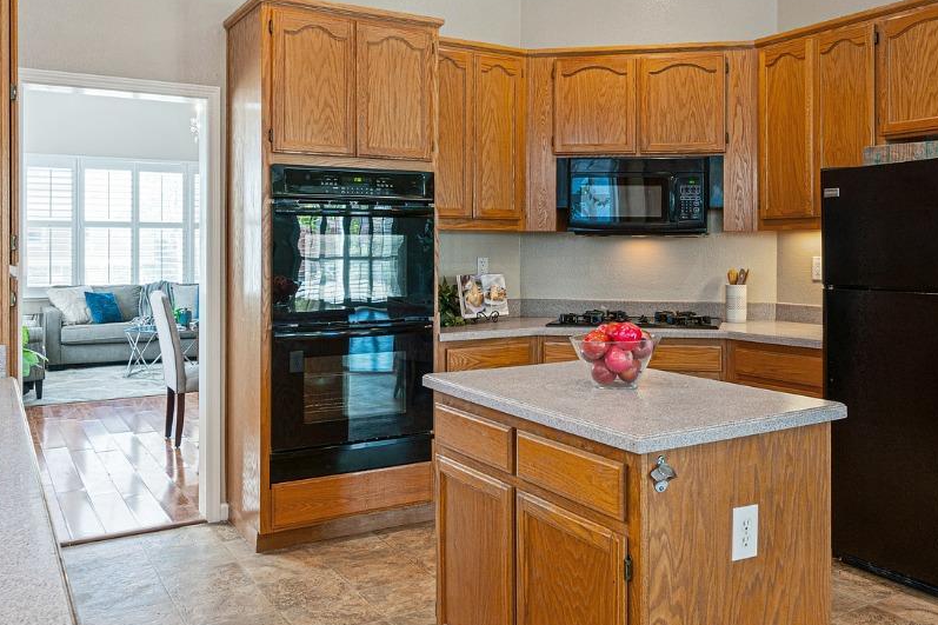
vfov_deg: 40.8
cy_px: 232
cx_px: 592
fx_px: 834
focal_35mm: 32
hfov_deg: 57.9
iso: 320
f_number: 9
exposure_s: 1/6
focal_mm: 17
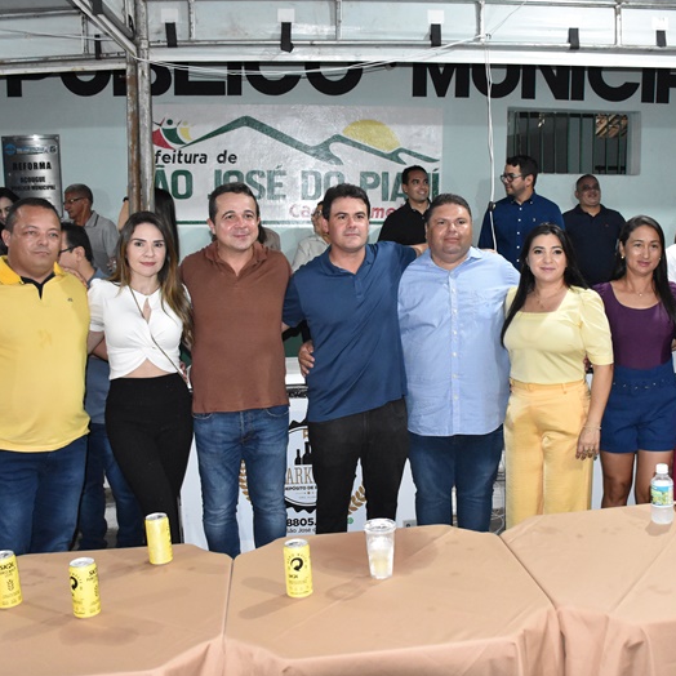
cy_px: 343
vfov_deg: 47.2
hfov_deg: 47.1
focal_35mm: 35
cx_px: 382
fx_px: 773
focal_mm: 18
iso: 4000
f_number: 4.5
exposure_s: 1/100
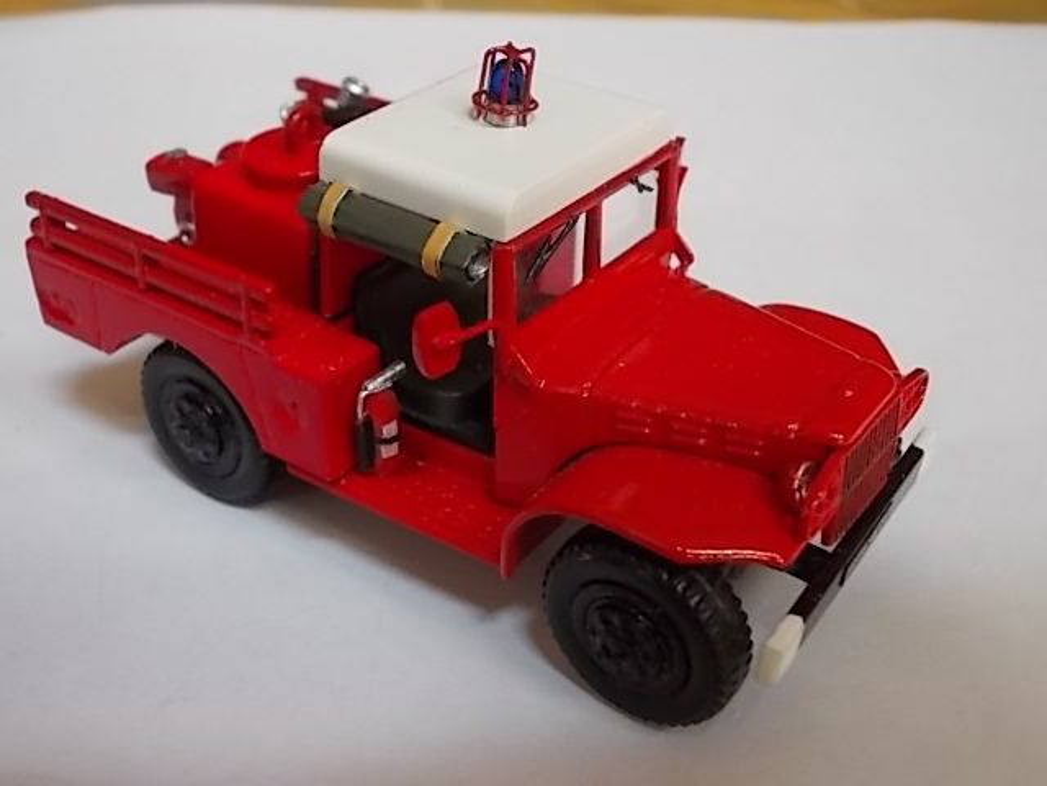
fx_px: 1301
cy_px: 393
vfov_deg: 33.6
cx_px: 524
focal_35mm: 43
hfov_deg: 43.9
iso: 200
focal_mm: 6.1
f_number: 3.3
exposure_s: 1/4
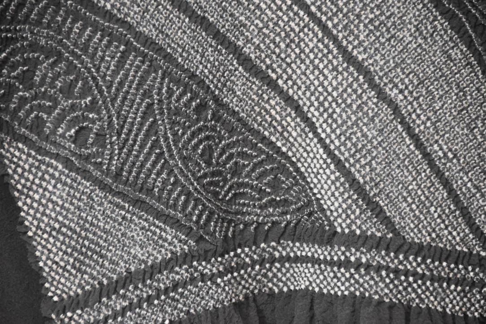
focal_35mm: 375
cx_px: 243
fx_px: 5063
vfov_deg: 3.7
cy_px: 162
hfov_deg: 5.5
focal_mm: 250
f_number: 6.3
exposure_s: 1/125
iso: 6400
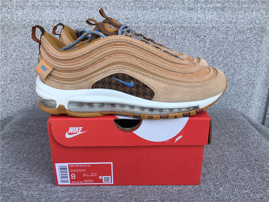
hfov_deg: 58.4
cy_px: 101
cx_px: 134
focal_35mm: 31
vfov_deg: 45.4
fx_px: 241
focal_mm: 3.3
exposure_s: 1/388
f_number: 2.4
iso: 25
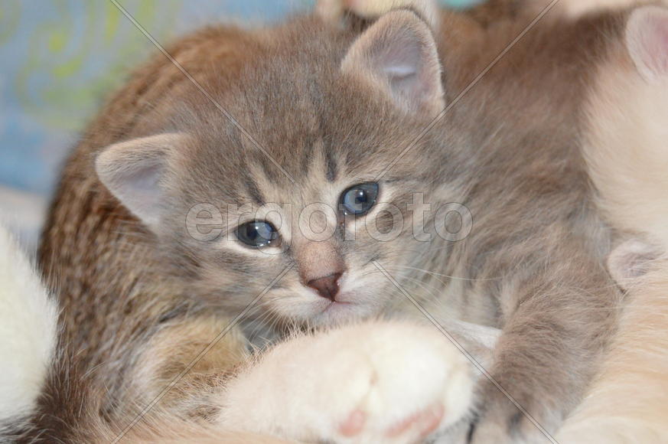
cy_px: 222
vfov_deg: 16.5
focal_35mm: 82
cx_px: 334
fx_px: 1529
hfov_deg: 24.6
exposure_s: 1/60
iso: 2500
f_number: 5.6
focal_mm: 55
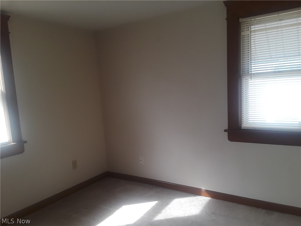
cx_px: 150
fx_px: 243
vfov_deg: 49.7
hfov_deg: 63.4
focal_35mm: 28
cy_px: 113
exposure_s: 1/60
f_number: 1.9
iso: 50
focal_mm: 2.9
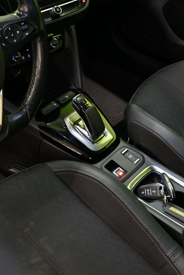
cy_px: 118
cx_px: 64
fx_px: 429
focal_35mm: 56
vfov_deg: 35.6
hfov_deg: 24.1
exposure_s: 1/15
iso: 1600
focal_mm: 30
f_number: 5.6
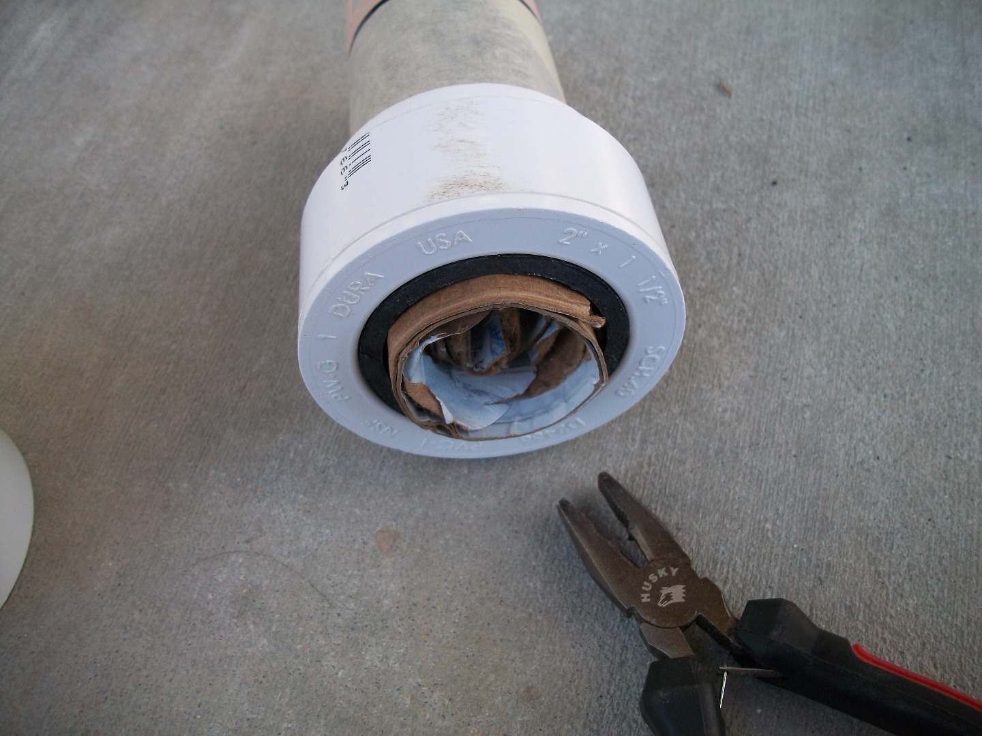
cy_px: 368
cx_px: 491
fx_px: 908
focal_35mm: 32
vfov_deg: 44.2
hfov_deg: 56.8
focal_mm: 5.7
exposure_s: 1/125
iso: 80
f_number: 2.9
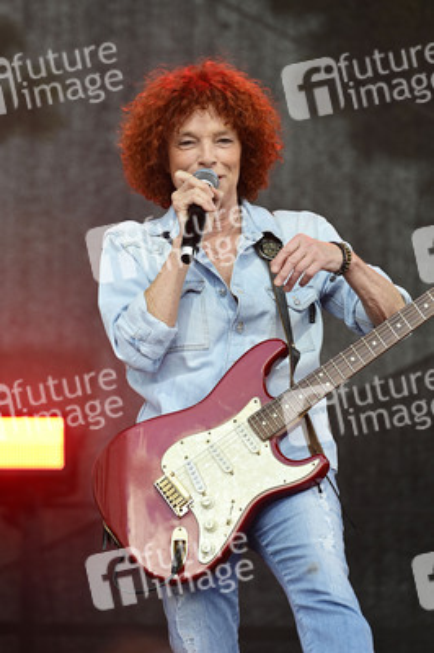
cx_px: 217
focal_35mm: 200
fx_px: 3623
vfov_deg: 10.3
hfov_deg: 6.9
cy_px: 326
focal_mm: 200
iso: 320
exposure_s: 1/400
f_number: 4.5
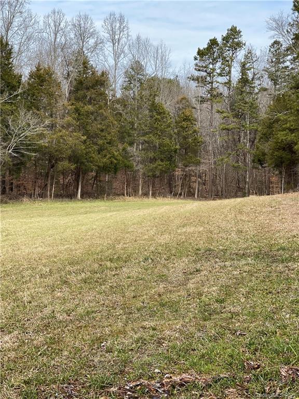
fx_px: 737
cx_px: 150
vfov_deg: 30.3
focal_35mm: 64
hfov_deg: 22.9
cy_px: 200
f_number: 2.2
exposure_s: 1/326
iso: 20
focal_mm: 7.5
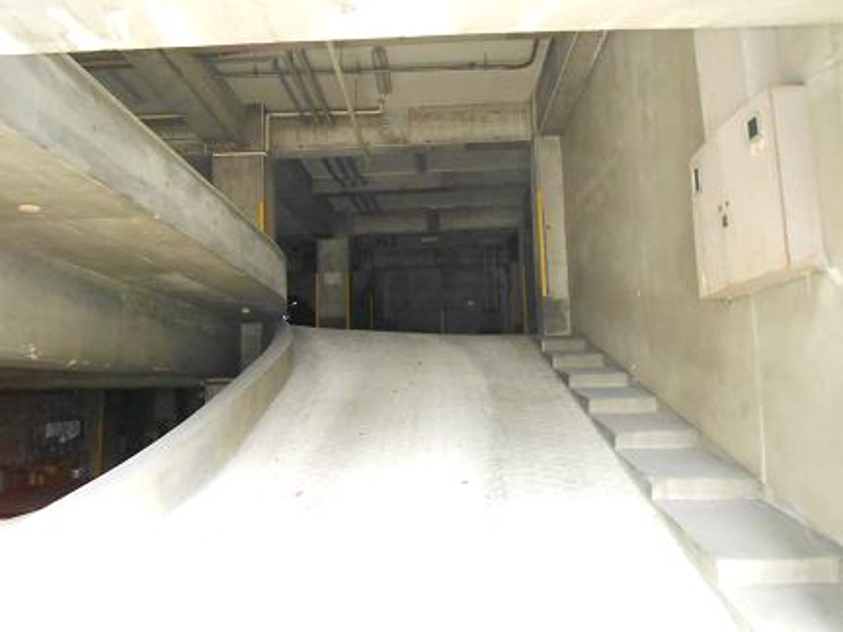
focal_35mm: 29
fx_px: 706
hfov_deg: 61.7
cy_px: 316
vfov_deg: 48.2
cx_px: 422
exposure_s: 1/25
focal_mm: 5.1
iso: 640
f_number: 3.4
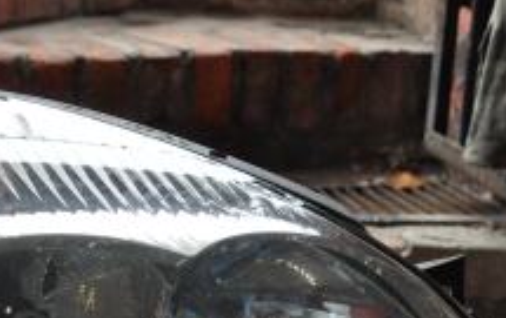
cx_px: 200
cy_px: 273
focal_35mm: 78
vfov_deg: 16.6
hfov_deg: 26.4
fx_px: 1077
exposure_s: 1/30
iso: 1000
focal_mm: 22
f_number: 3.8
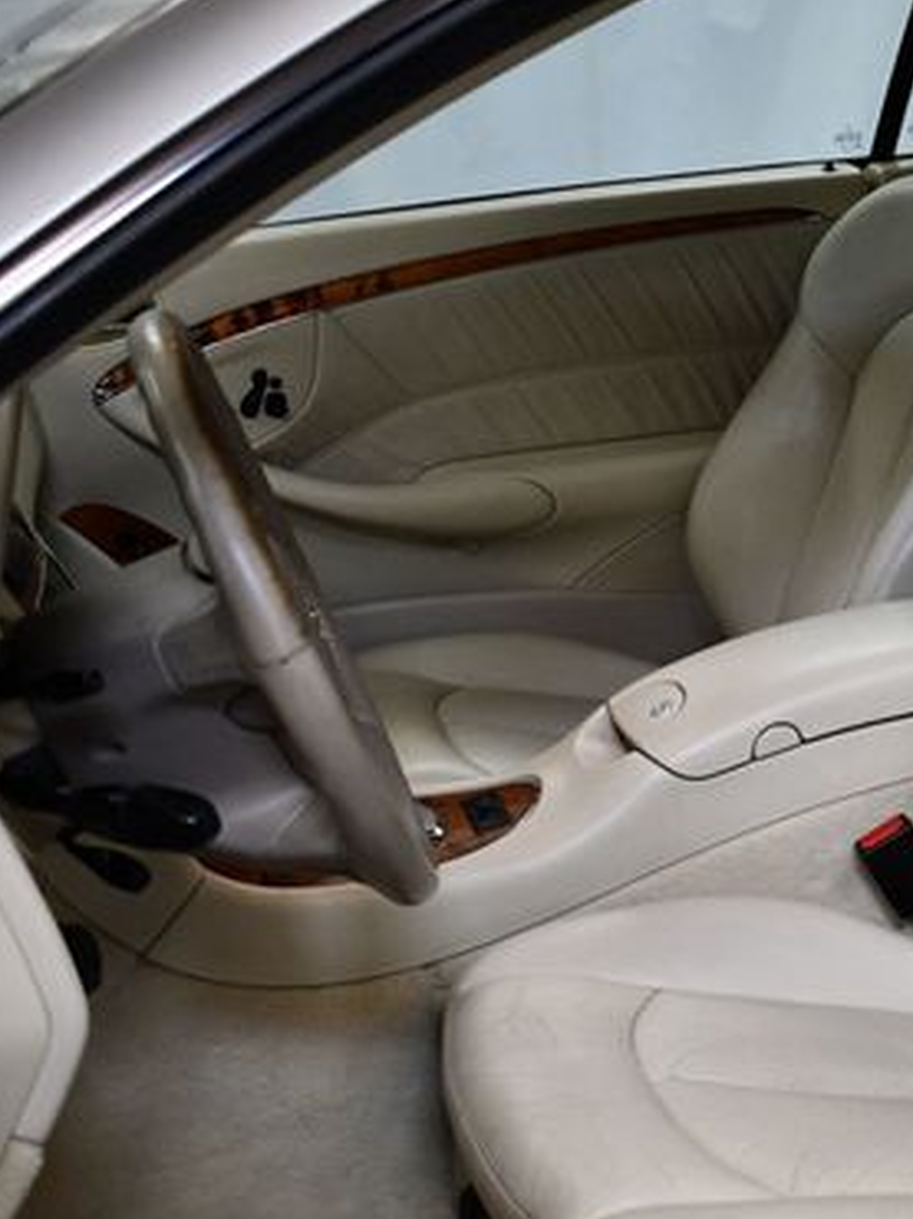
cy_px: 689
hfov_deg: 23.3
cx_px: 926
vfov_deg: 32.2
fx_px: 2112
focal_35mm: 60
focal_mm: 18
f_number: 3.5
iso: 800
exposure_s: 1/250
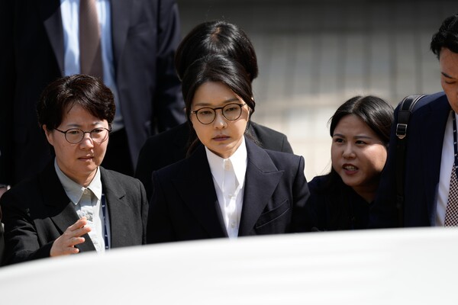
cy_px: 152
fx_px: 7633
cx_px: 229
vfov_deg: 2.3
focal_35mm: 600
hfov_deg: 3.4
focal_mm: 600
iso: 100
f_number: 6.3
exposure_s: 1/250
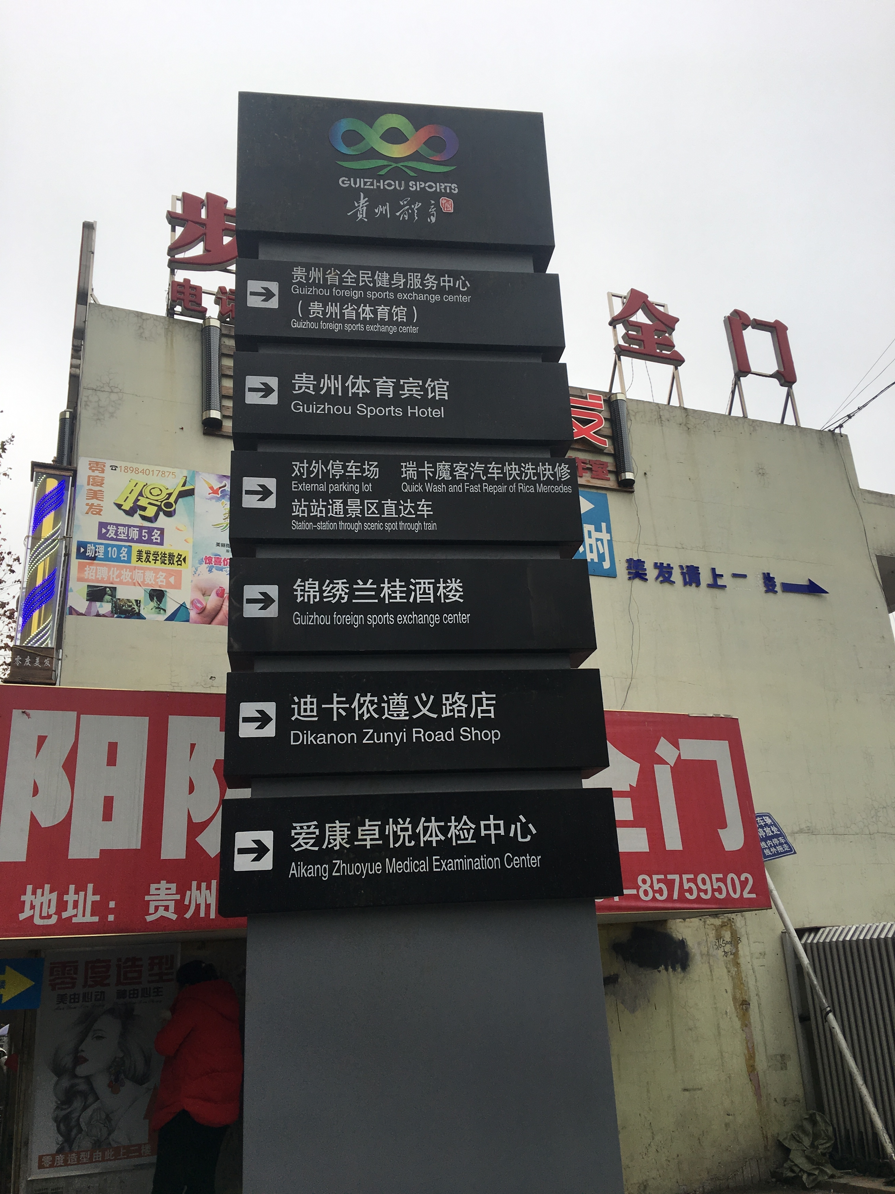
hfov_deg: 48.2
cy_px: 597
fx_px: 1000
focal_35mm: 29
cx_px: 448
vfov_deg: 61.7
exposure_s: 1/348
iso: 25
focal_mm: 4.15
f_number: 2.2
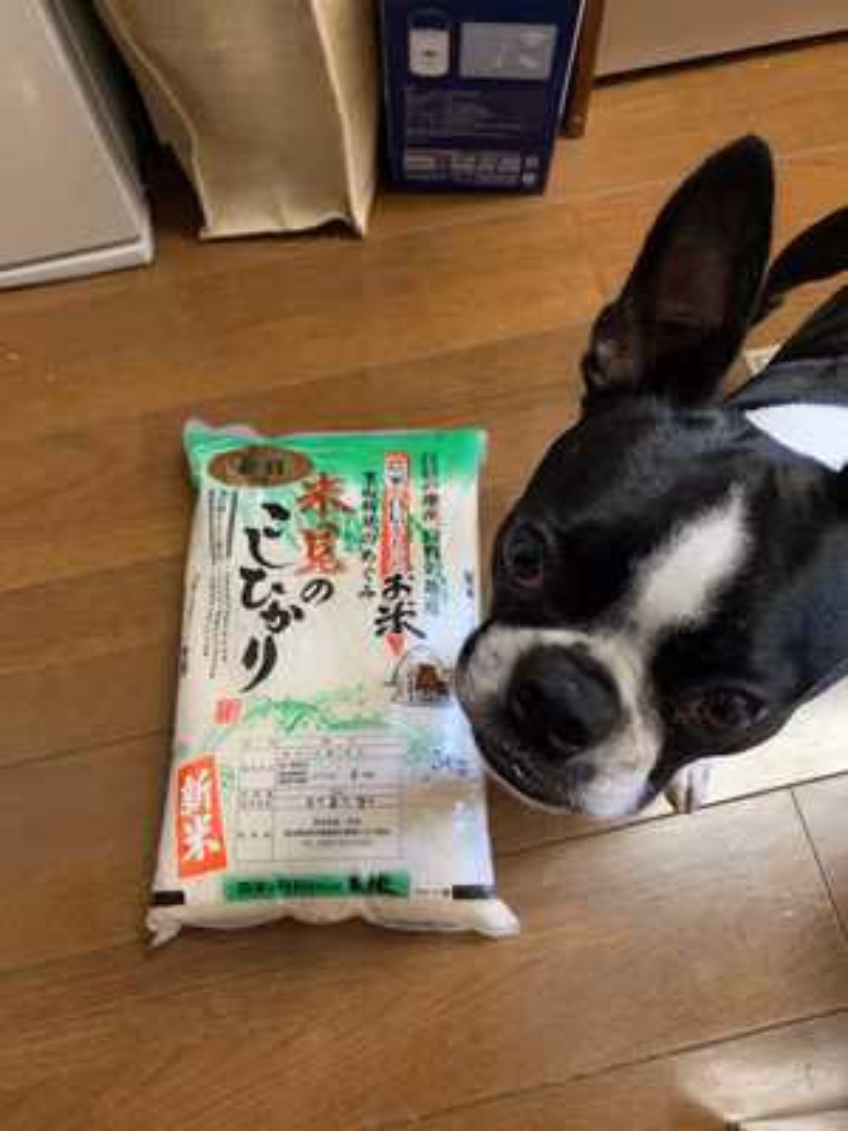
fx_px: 849
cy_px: 566
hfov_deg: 53.1
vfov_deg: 67.3
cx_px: 424
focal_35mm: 26
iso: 400
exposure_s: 1/33
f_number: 1.8
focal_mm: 4.25
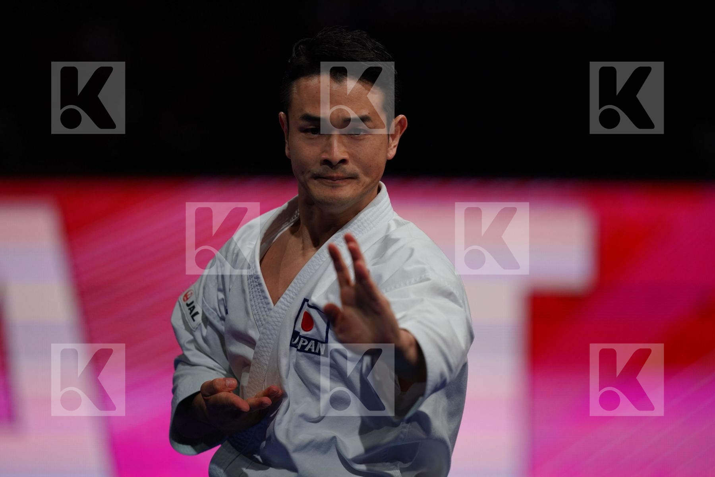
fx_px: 7944
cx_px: 358
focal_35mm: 400
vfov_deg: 3.4
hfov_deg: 5.2
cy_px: 238
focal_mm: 400
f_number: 2.8
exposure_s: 1/500
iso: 400
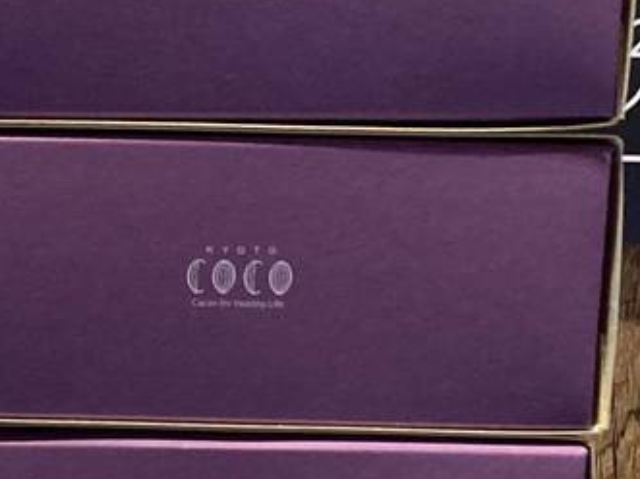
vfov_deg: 11.2
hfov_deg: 13.3
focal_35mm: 130
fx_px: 2403
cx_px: -594
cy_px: 535
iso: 100
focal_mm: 3.99
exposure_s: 1/60
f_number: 1.8
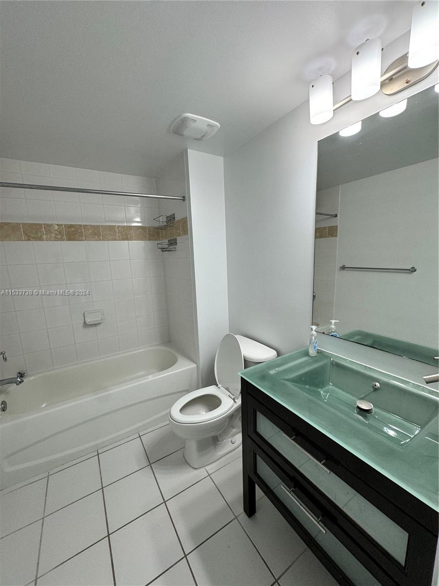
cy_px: 293
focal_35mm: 14
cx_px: 220
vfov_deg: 102.1
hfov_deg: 85.7
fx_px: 237
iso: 100
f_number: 2.2
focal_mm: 2.22
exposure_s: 1/120
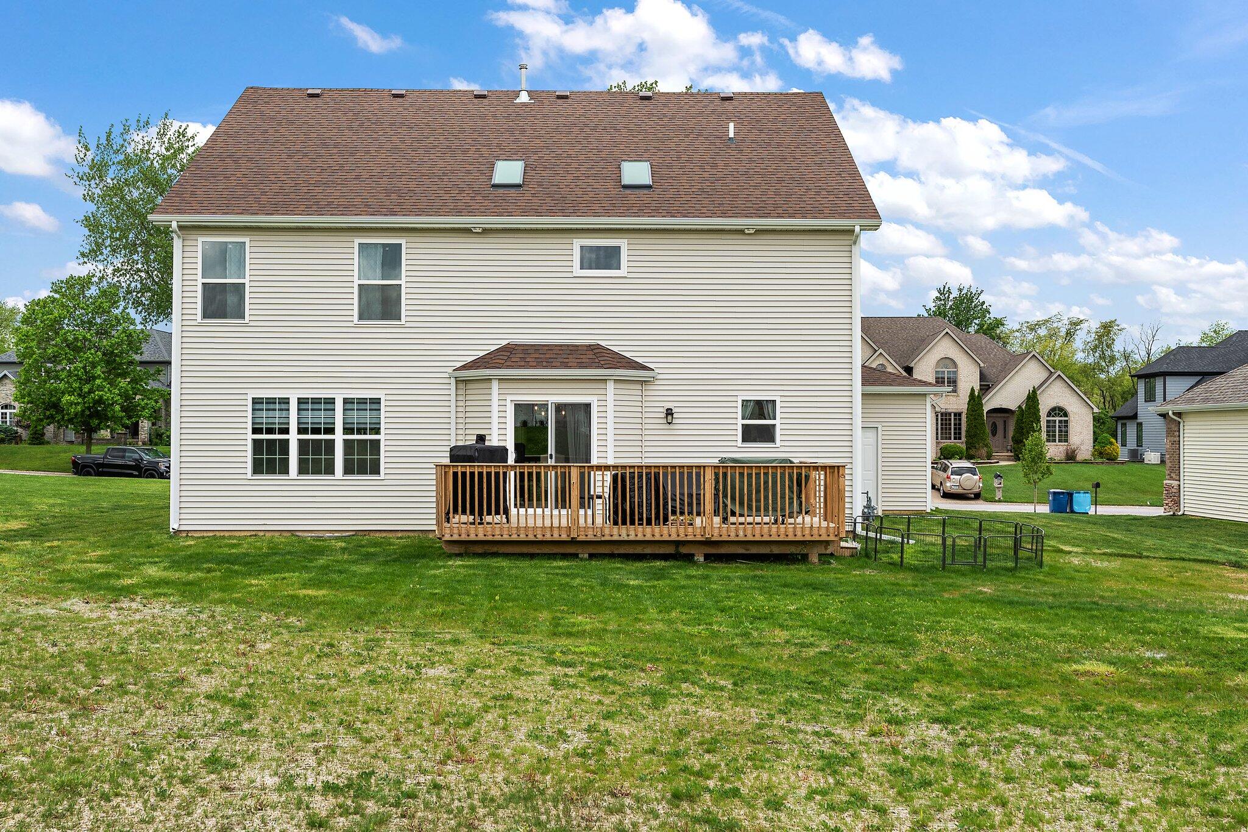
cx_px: 624
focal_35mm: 36
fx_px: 1248
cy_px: 416
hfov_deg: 53.1
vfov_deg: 36.9
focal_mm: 24
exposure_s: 1/60
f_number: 6.3
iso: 160
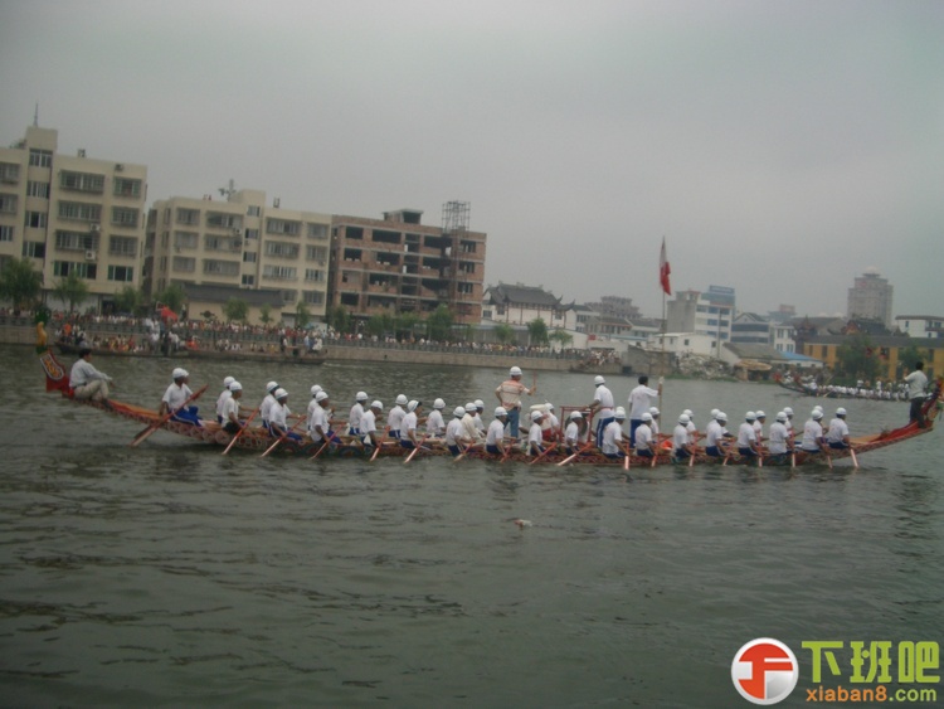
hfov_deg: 52.6
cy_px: 354
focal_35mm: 35
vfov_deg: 40.7
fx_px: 955
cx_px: 472
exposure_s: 1/800
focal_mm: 5.8
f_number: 2.6
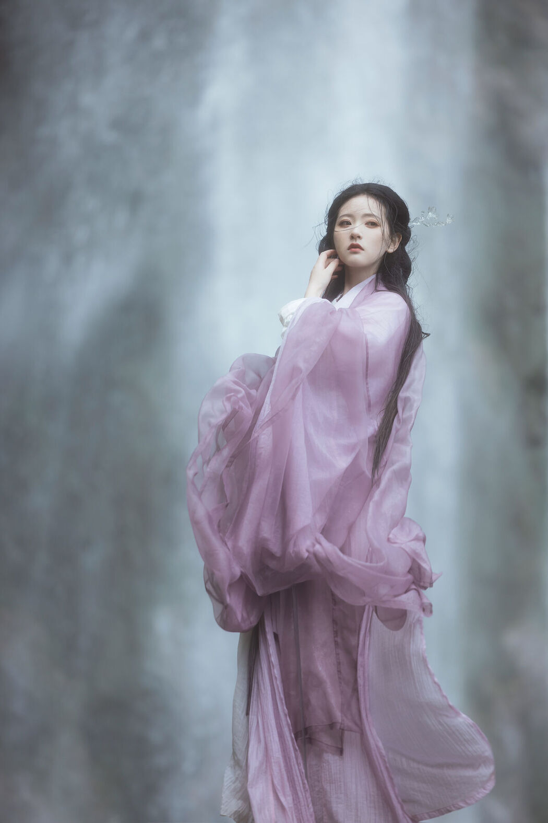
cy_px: 412
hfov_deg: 6.9
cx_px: 274
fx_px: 4543
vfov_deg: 10.3
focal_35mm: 199
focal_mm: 200
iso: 250
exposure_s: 1/500
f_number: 2.8
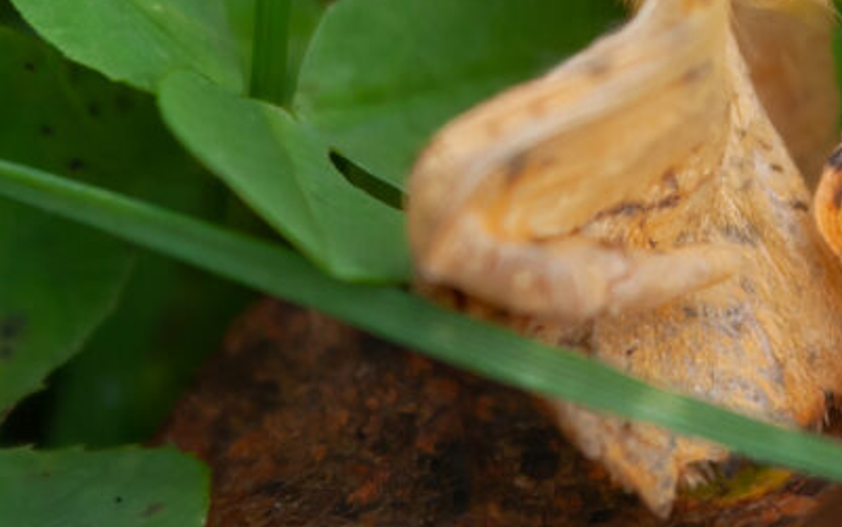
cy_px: -100
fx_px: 4178
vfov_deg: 7.2
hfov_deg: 11.5
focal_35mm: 182
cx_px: 605
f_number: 4
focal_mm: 70
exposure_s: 1/125
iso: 200
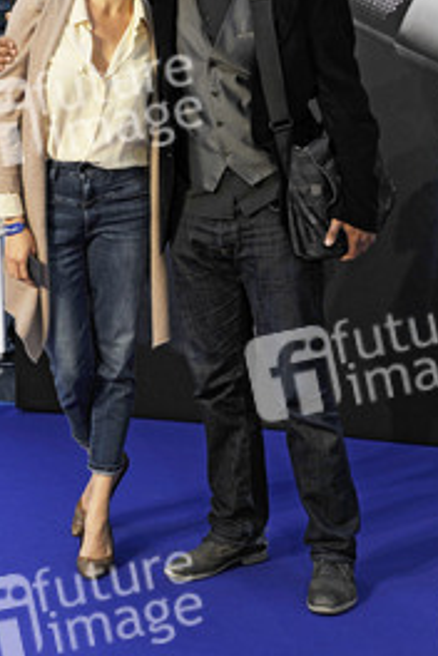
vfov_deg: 19.8
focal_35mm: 103
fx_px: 1880
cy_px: 239
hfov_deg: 13.3
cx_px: 147
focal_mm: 68
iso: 500
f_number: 6.3
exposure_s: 1/160
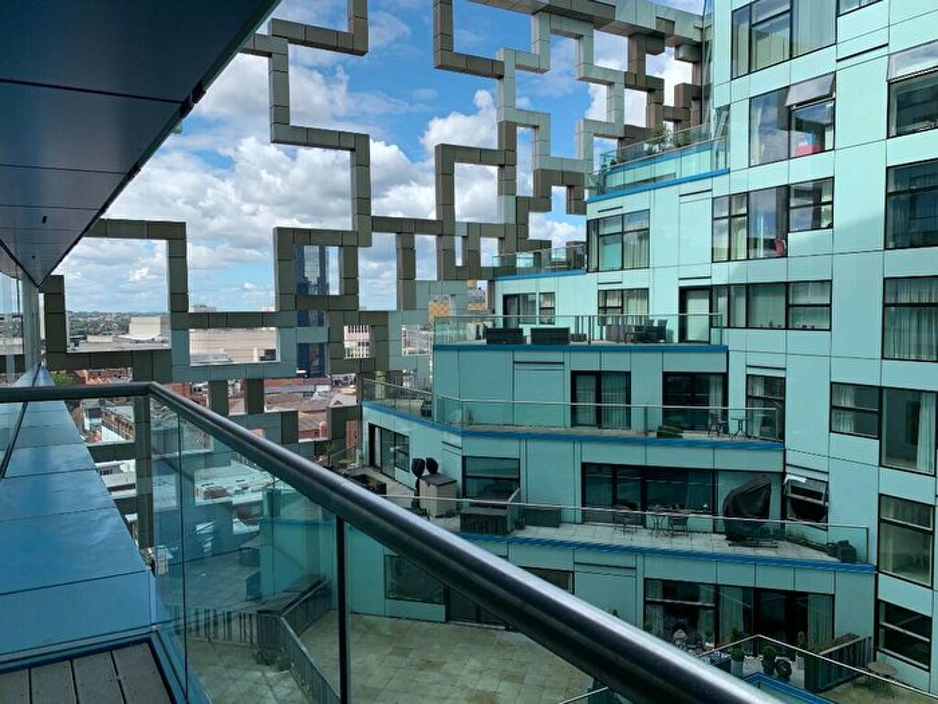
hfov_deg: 67.3
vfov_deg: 53.1
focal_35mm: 26
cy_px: 352
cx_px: 469
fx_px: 705
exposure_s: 1/1536
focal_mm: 4.25
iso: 25
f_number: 1.8
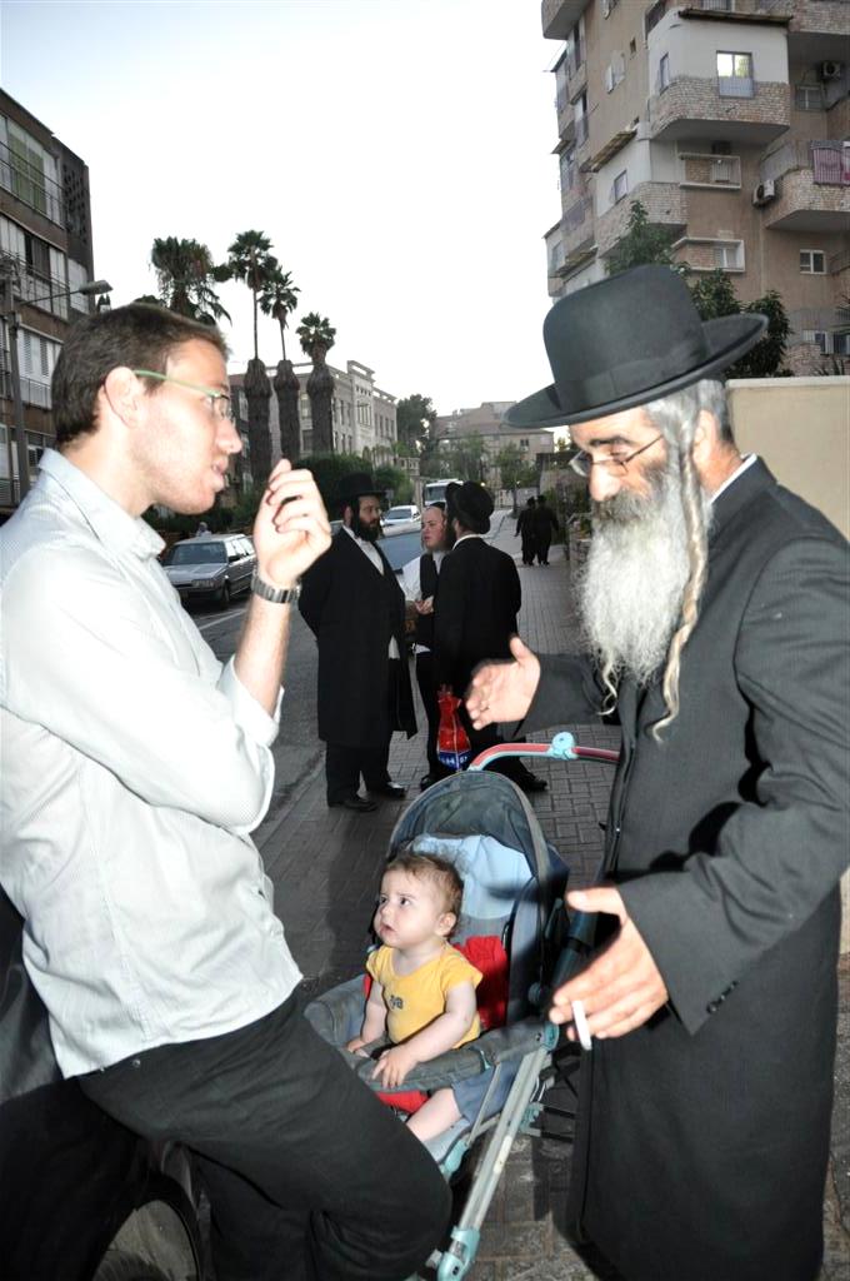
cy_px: 640
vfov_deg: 67.4
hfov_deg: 47.8
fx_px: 959
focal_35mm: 27
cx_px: 425
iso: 800
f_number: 4
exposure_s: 1/60
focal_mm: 18
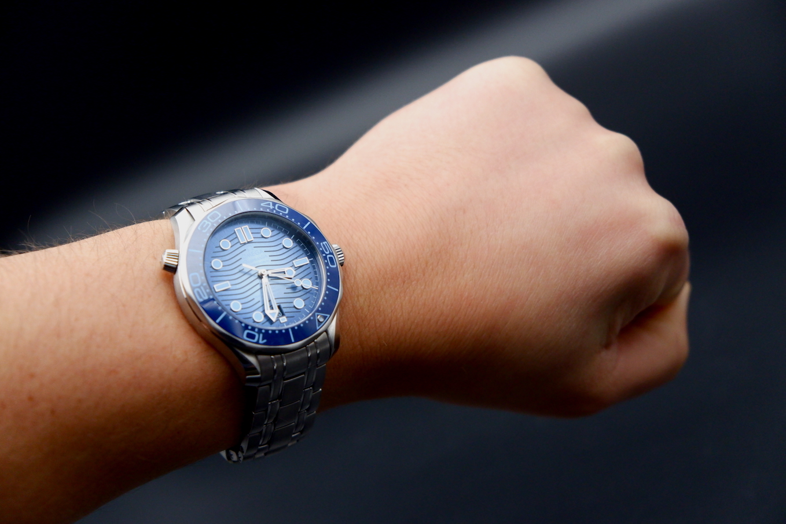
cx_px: 393
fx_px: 1310
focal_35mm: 60
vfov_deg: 22.6
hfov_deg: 33.4
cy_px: 262
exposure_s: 1/4000
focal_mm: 40.7
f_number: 4
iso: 2500
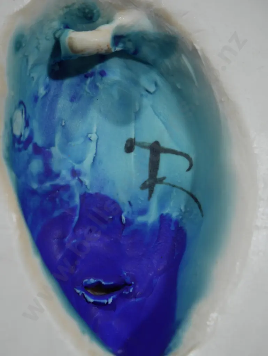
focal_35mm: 74
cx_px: 134
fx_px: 763
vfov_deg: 26.3
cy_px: 178
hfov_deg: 19.9
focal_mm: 37
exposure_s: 1/80
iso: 250
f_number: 5.5
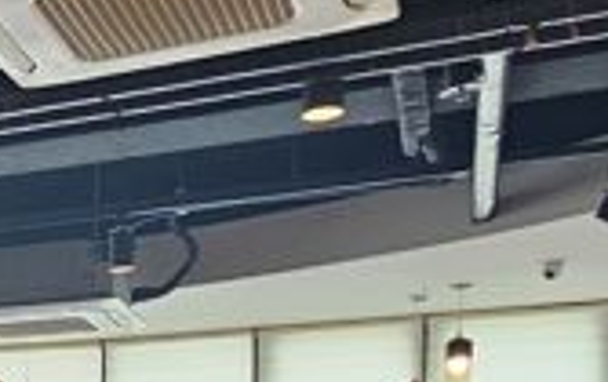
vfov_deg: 15.0
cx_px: -379
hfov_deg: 20.9
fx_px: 1311
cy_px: 629
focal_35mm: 79
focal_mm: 2.2
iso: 200
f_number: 2.2
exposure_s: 1/60
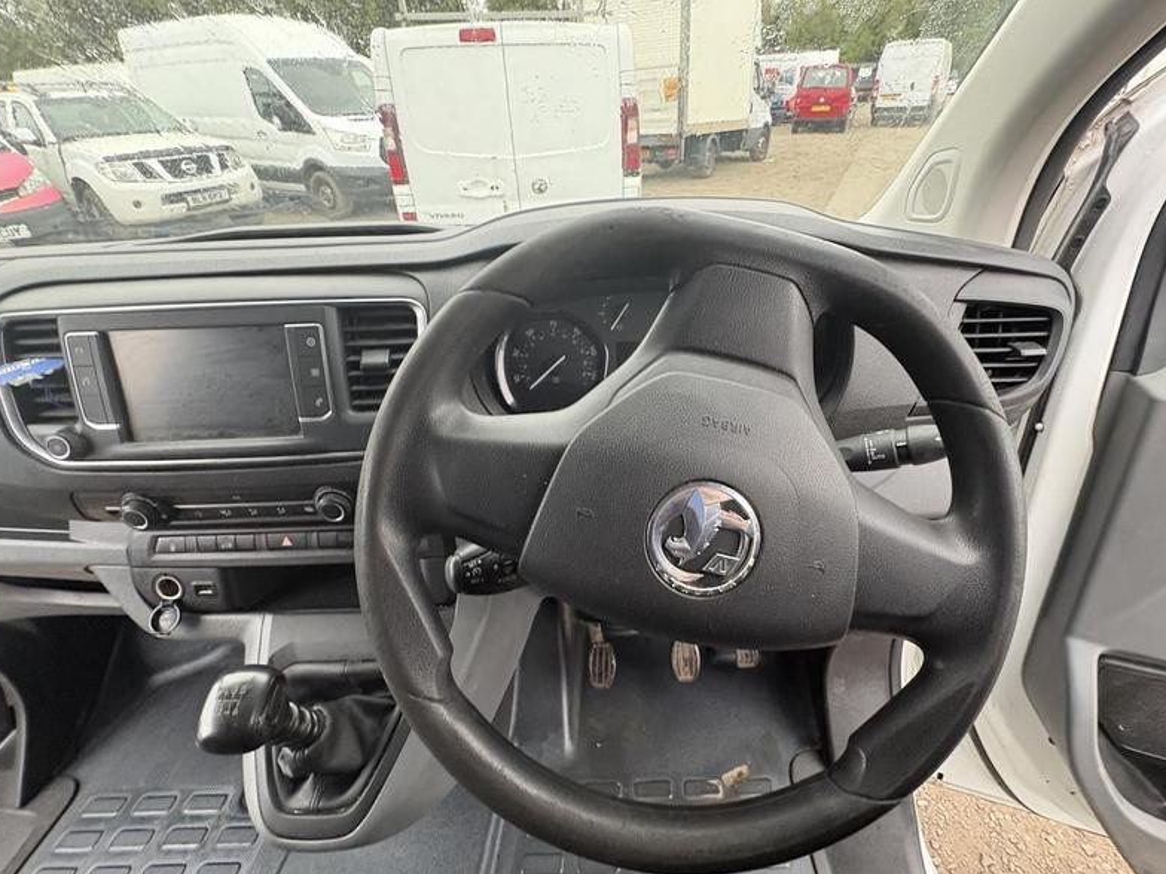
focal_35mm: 16
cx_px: 622
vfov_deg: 78.1
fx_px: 539
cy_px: 450
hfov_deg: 94.4
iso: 320
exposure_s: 1/60
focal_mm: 2.22
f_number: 2.2
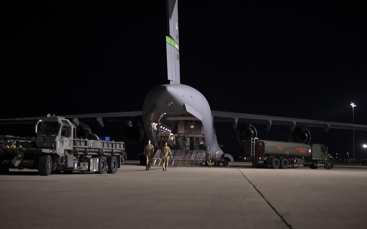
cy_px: 106
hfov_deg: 28.6
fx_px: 720
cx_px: 184
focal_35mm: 72
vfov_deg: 18.1
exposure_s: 1/125
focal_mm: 70
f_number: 2.8
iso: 1250
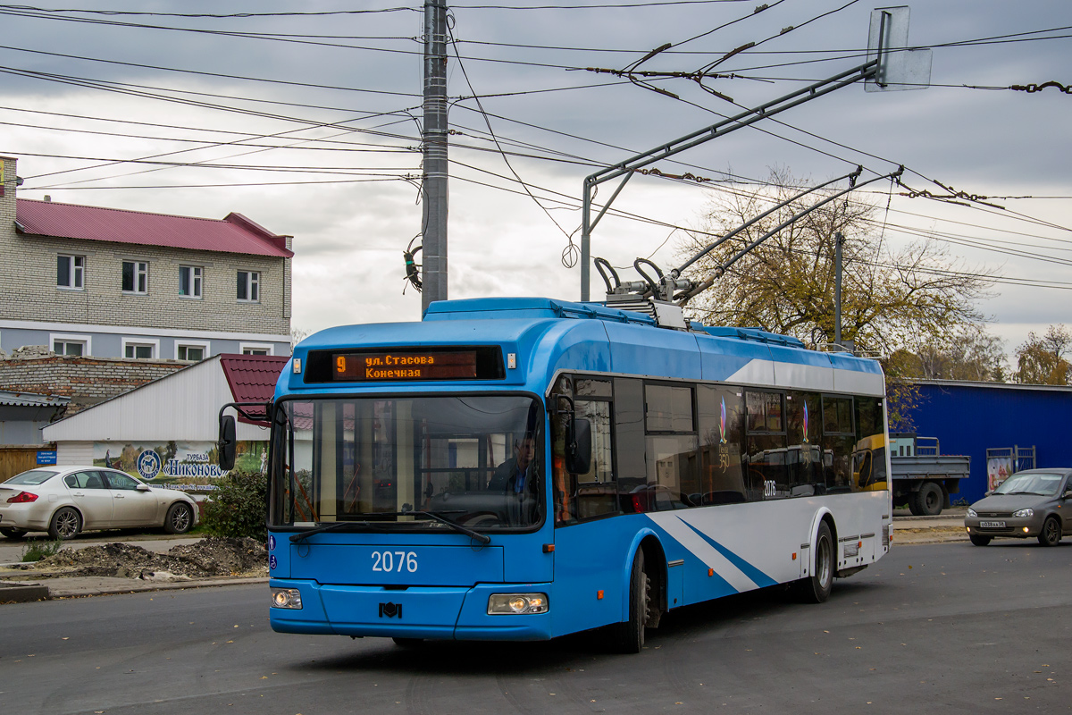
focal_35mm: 60
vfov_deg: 22.6
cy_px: 358
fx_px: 1787
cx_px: 536
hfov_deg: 33.4
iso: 400
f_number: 6.3
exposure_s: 1/1000
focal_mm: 40
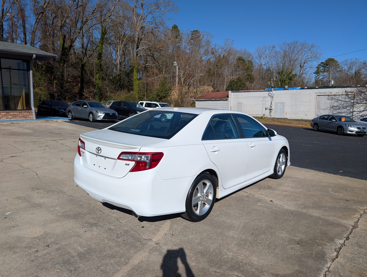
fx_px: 255
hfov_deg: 71.5
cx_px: 184
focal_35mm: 24
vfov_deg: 56.9
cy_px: 138
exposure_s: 1/2404
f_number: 1.68
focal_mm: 6.9
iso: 21
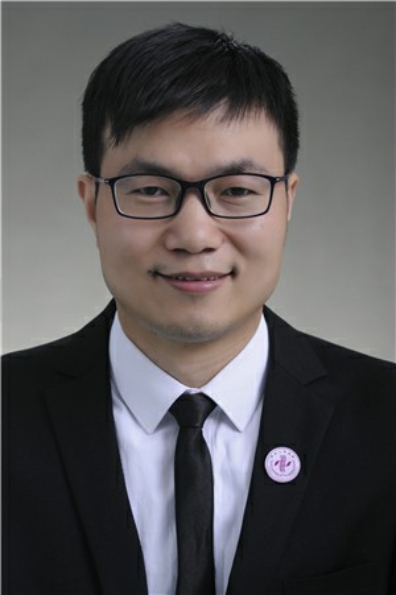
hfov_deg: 10.7
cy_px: 298
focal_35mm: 128
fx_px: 2107
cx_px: 198
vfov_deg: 16.1
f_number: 5.6
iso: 160
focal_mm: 85
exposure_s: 1/125
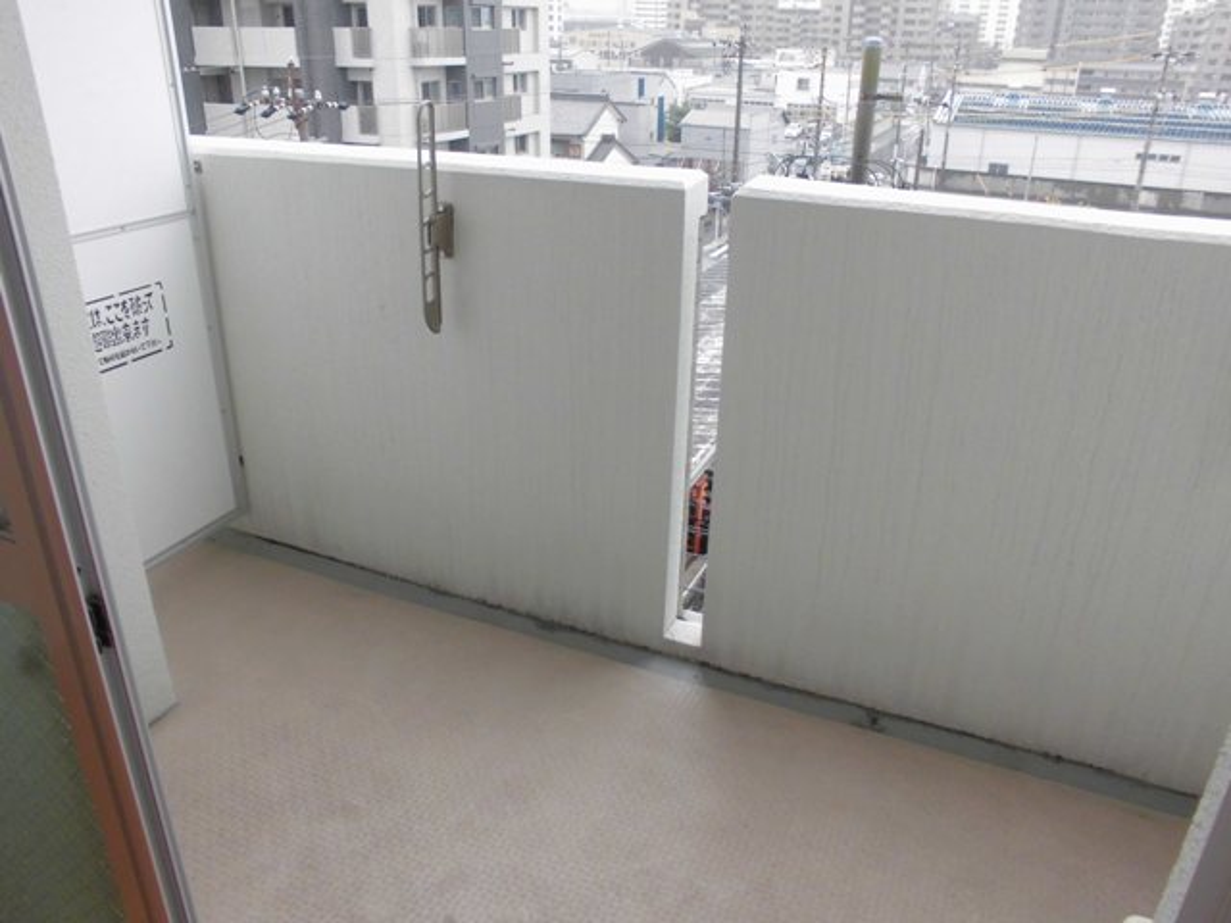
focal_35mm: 26
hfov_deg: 67.3
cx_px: 616
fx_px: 925
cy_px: 462
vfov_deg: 53.1
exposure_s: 1/60
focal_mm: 4.6
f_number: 3.5
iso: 100
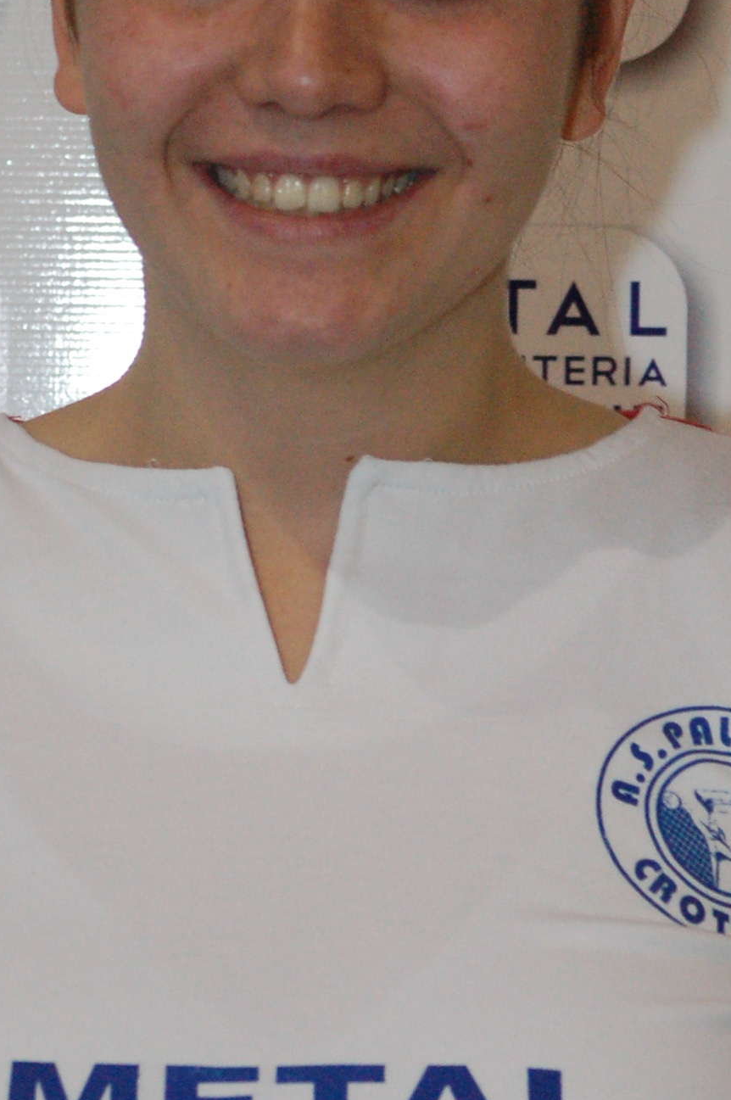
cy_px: 363
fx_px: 6903
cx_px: 297
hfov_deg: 6.1
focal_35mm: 226
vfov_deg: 9.1
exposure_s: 1/60
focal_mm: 65
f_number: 7.1
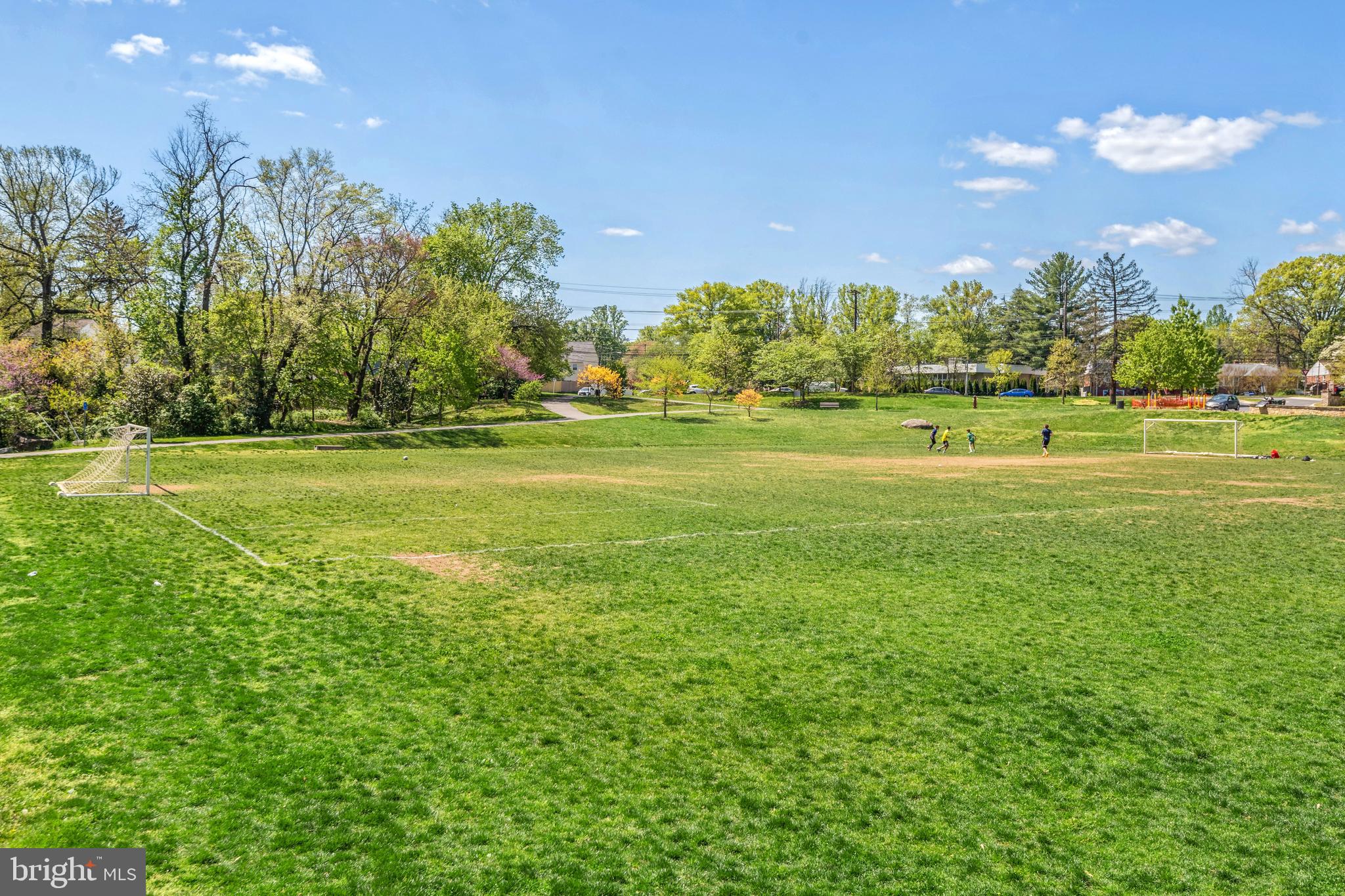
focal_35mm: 30
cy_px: 448
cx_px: 672
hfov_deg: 61.9
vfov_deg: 43.6
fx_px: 1121
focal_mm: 30
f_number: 8
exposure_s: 1/250
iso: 400
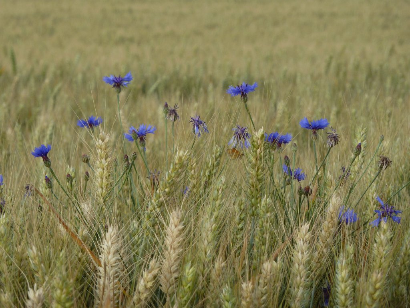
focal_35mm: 158
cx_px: 205
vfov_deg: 9.4
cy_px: 154
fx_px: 1871
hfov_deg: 12.5
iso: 80
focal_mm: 25.9
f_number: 4.5
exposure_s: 1/125
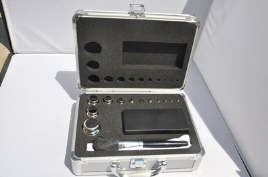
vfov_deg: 36.7
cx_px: 134
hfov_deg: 53.2
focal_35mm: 36
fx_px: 267
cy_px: 88
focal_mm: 24
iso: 200
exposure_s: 1/200
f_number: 14
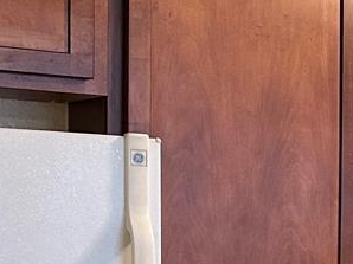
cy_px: 304
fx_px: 1233
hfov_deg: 14.1
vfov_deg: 12.0
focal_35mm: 121
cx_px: 668
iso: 320
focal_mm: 6.86
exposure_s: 1/60
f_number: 1.78
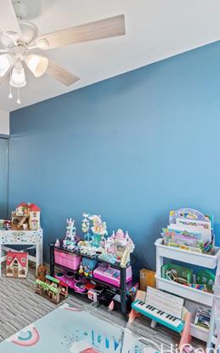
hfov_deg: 46.7
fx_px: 220
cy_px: 179
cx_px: 14
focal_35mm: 23
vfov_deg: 77.3
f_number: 9
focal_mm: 14.6
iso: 200
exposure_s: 1/2
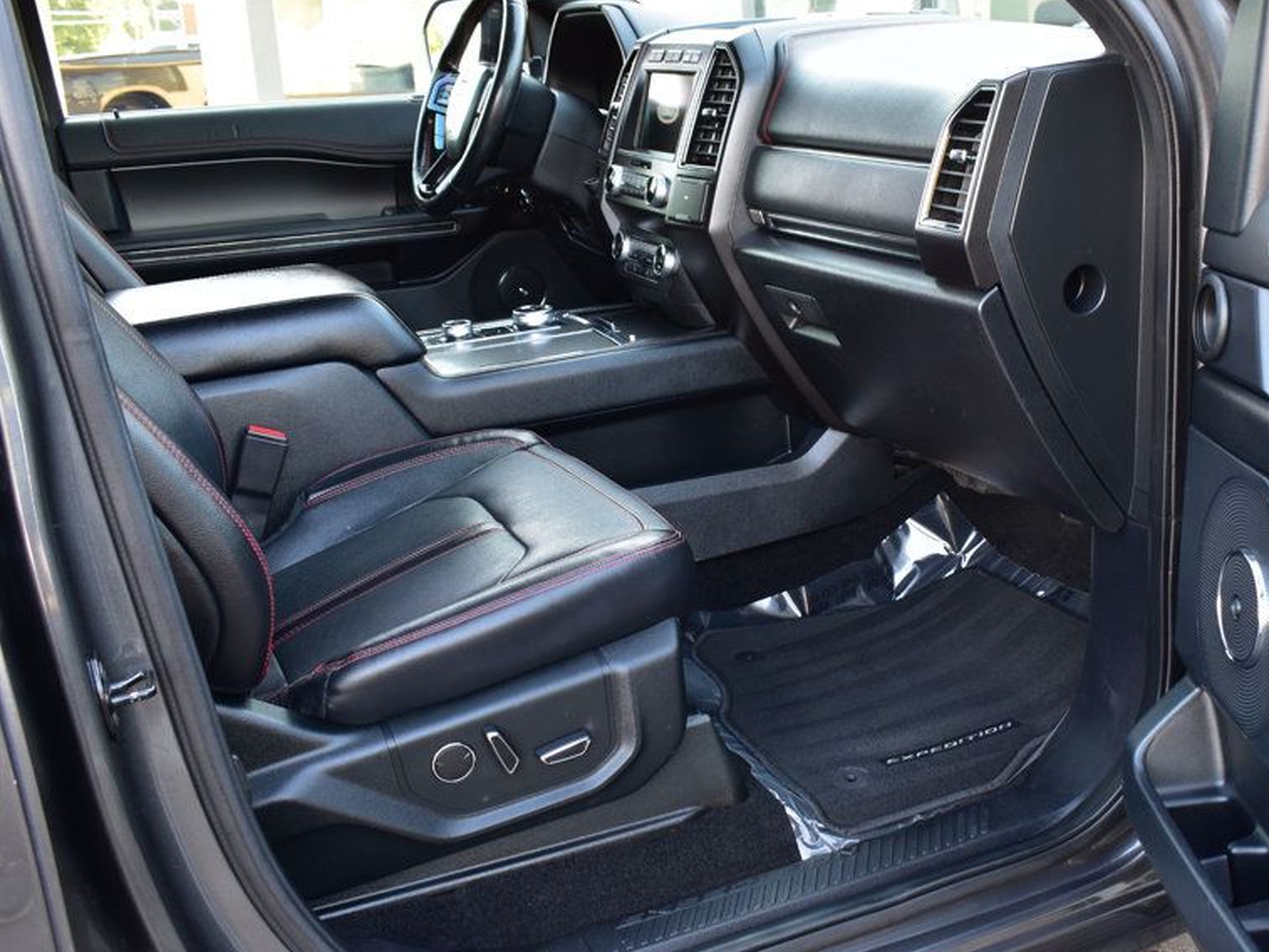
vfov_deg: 36.8
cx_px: 805
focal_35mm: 39
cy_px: 503
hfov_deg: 47.4
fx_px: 1430
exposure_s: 1/20
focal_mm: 20
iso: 400
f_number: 6.3
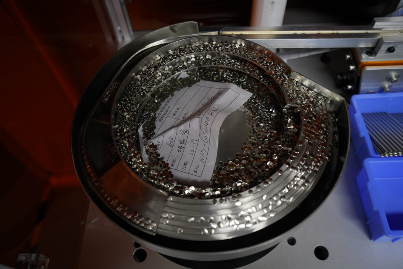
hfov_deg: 63.7
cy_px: 134
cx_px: 202
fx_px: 325
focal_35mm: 29
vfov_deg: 45.0
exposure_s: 1/100
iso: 1250
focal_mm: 29
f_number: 4
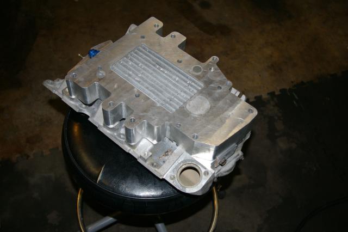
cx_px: 174
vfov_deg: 31.9
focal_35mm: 42
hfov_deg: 46.4
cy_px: 116
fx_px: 406
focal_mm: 28
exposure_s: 1/50
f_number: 4
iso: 200
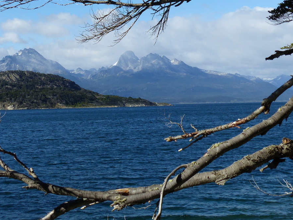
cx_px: 117
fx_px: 652
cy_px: 55
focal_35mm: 77
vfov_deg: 19.0
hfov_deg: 25.3
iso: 100
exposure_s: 1/1000
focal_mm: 8.7
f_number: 4
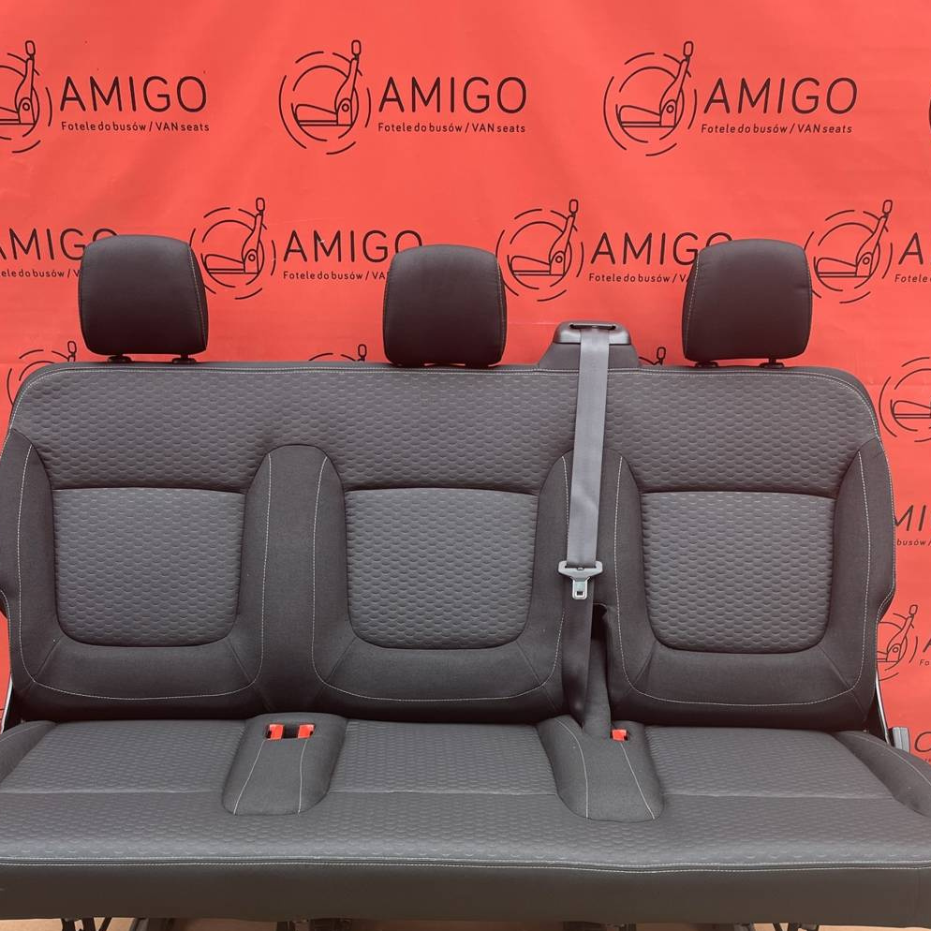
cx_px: 442
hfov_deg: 44.9
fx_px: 1126
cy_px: 644
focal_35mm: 37
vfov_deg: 44.1
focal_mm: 5.1
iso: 32
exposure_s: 1/151
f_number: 1.6
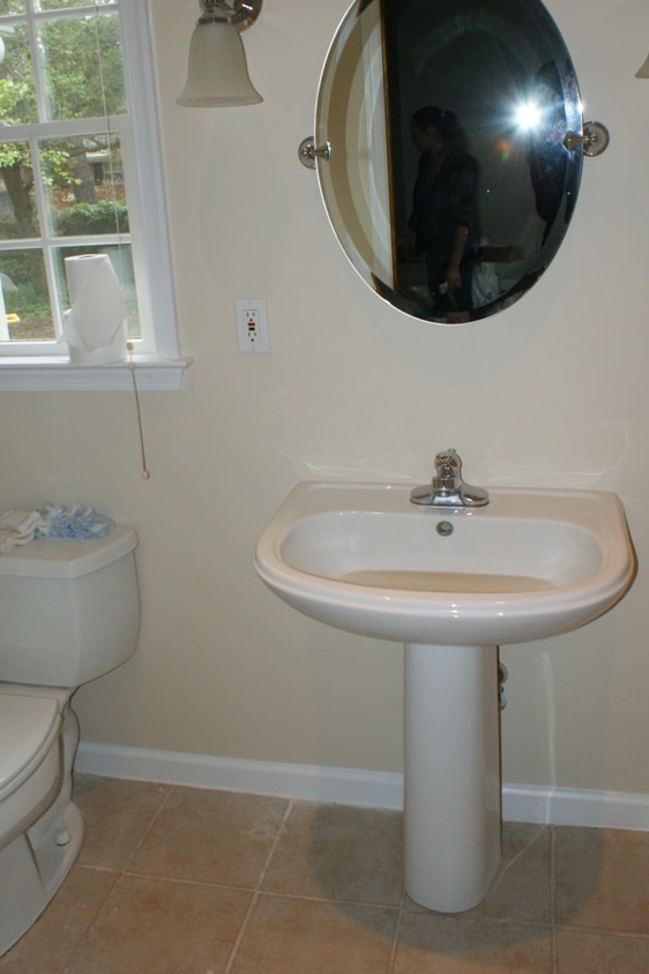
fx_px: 866
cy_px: 413
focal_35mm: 32
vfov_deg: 58.5
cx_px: 353
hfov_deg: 41.0
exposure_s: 1/60
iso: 400
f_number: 5.6
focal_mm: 18
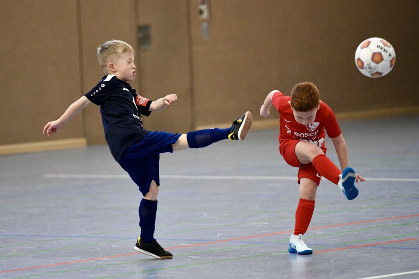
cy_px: 140
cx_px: 210
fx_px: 2328
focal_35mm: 200
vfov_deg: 6.9
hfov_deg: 10.3
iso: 8000
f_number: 2.8
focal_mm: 200
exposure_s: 1/1250
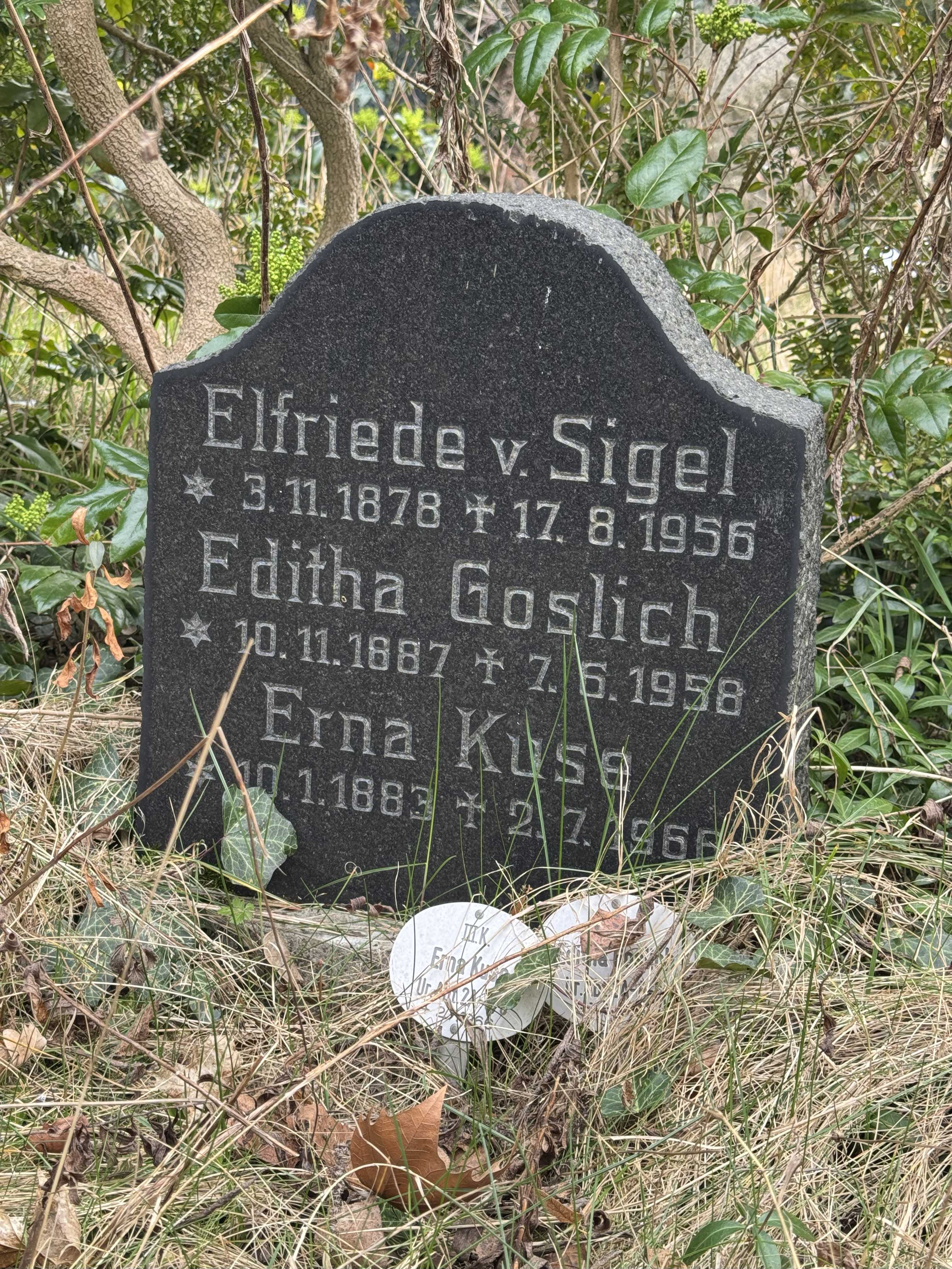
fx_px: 1760
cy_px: 634
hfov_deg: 30.3
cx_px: 476
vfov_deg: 39.7
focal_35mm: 48
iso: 100
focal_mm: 6.76
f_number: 1.78
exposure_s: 1/81
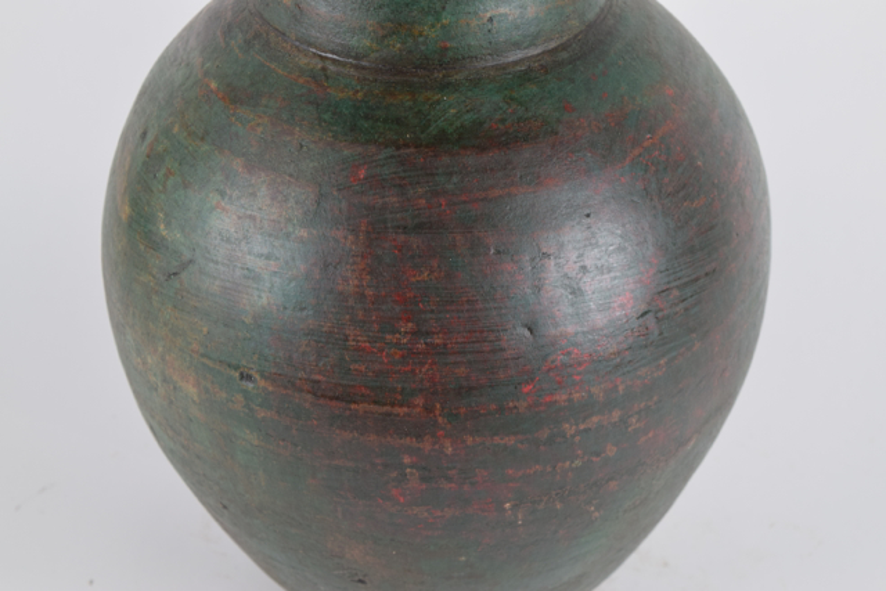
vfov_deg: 16.6
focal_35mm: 82
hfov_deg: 24.6
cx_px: 443
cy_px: 296
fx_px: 2031
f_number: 7.1
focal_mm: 55
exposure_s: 1/125
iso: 400
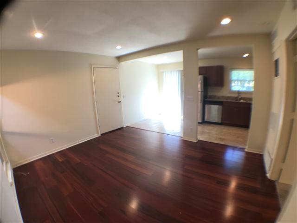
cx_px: 148
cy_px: 112
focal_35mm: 28
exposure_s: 1/40
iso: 25
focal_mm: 3.99
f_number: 1.8
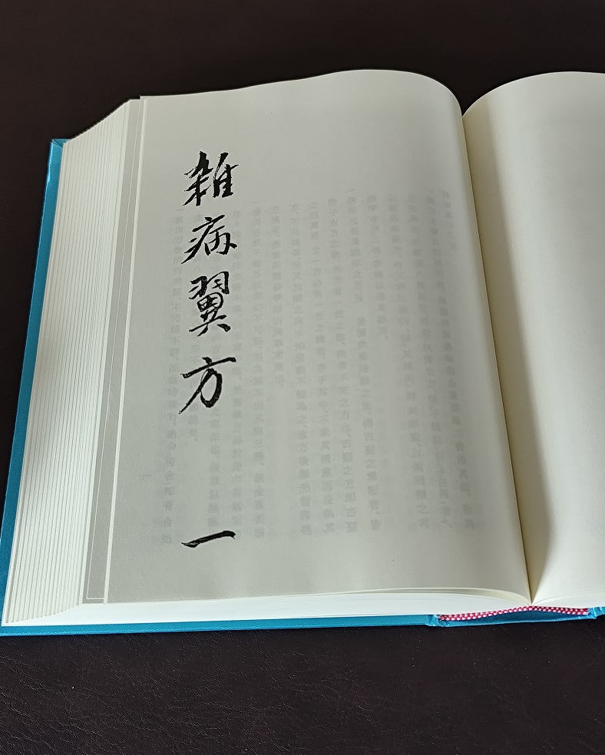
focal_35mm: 37
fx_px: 828
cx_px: 302
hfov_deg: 40.2
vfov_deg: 49.1
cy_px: 387
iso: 1000
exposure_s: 1/100
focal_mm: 6.19
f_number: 1.65
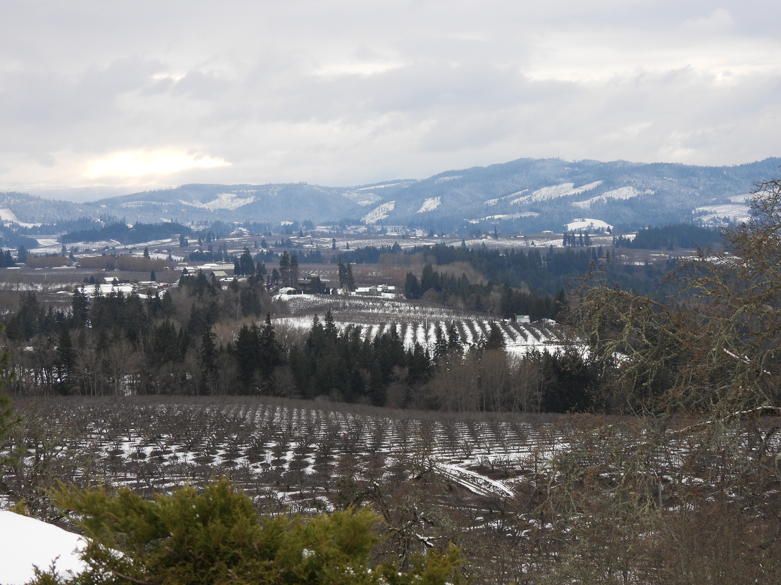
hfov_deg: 24.4
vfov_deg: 18.4
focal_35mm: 80
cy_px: 292
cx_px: 390
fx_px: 1805
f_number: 3.5
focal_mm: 14.3
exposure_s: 1/400
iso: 100
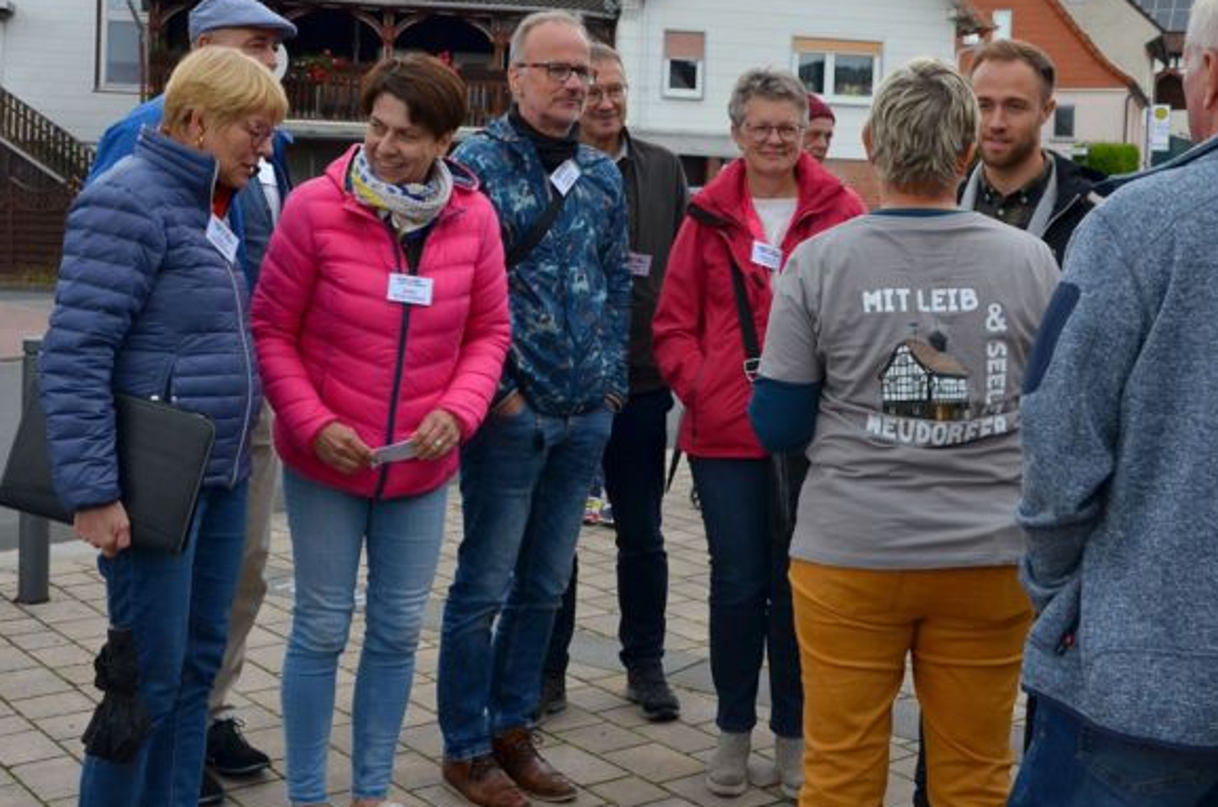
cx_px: 700
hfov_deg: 48.4
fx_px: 1351
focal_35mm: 40
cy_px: 329
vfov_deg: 33.2
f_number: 8
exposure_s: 1/250
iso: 200
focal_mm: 22
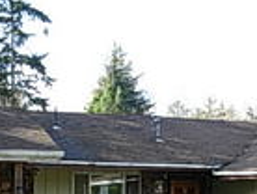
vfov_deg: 15.3
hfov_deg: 20.6
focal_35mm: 95
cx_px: 106
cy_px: 205
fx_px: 707
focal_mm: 6.3
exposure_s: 1/186
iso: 79
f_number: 2.9
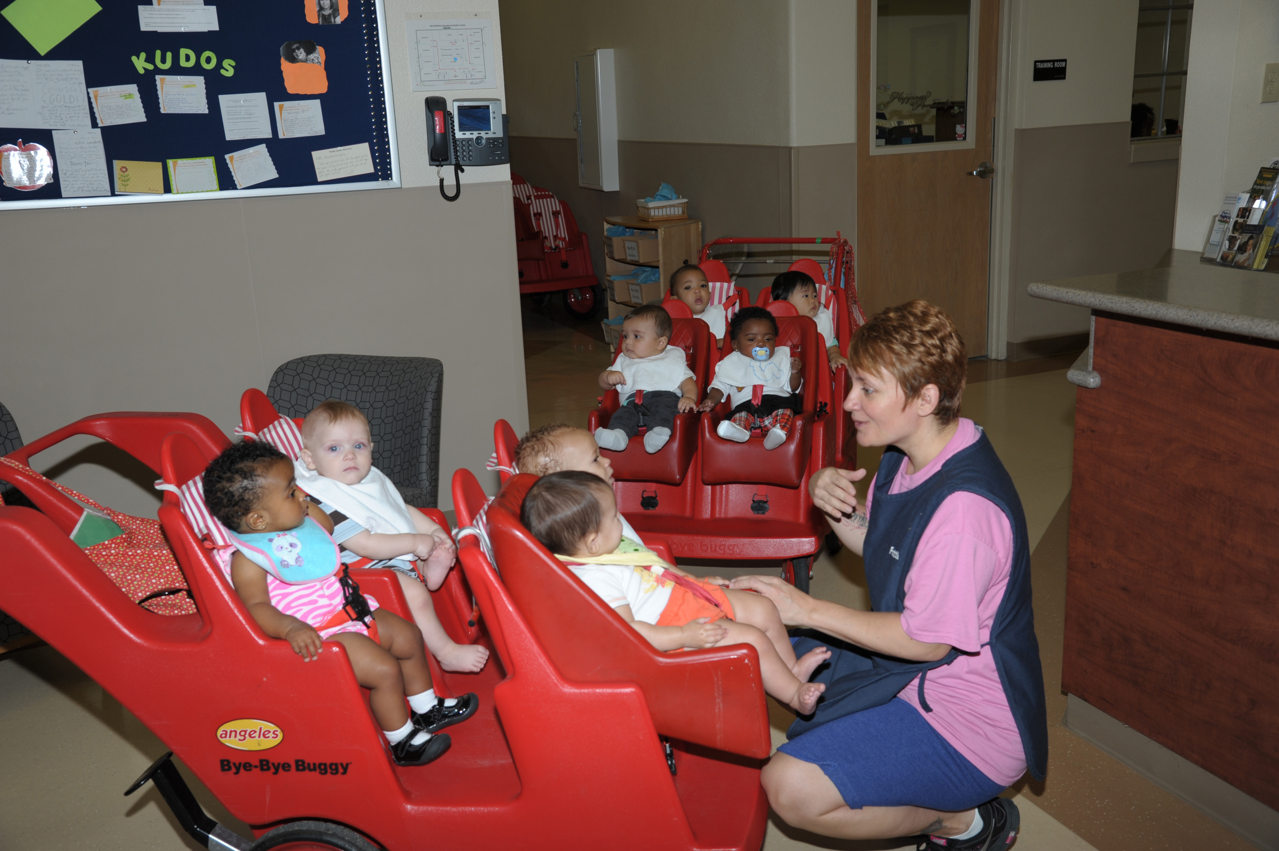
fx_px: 1243
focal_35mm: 35
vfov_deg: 37.8
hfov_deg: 54.5
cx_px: 640
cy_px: 426
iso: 250
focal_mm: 35
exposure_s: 1/100
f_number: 5.6
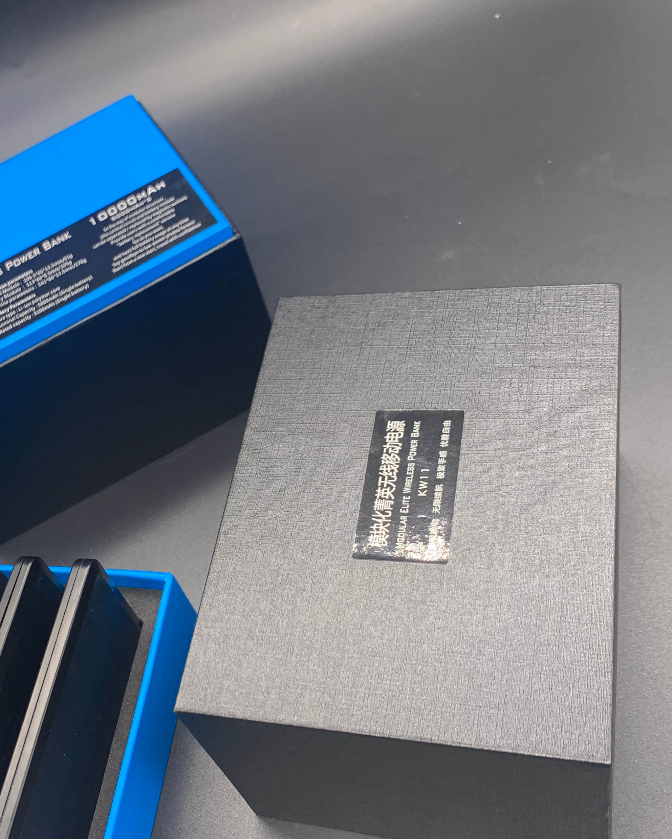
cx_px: 209
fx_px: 994
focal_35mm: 40
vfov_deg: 45.7
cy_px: 464
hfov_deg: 36.8
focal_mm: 4.25
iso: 80
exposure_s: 1/100
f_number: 1.8
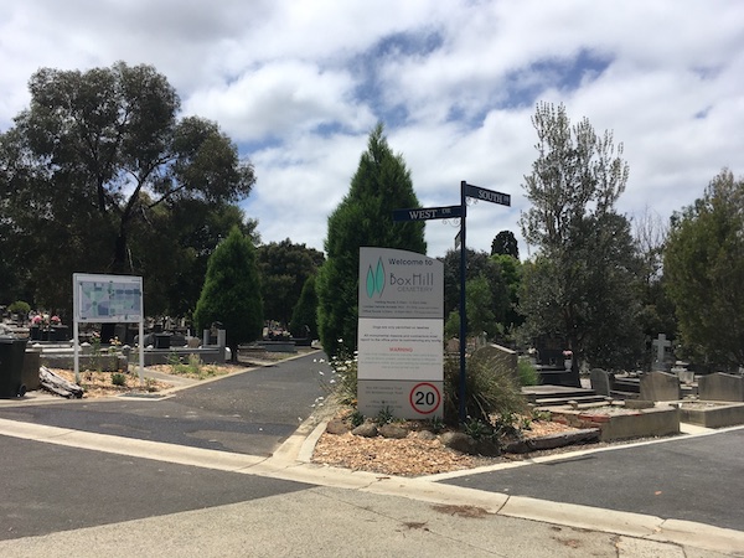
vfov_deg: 48.2
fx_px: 623
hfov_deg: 61.7
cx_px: 372
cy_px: 279
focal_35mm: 29
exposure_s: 1/3077
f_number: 2.2
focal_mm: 4.15
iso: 25
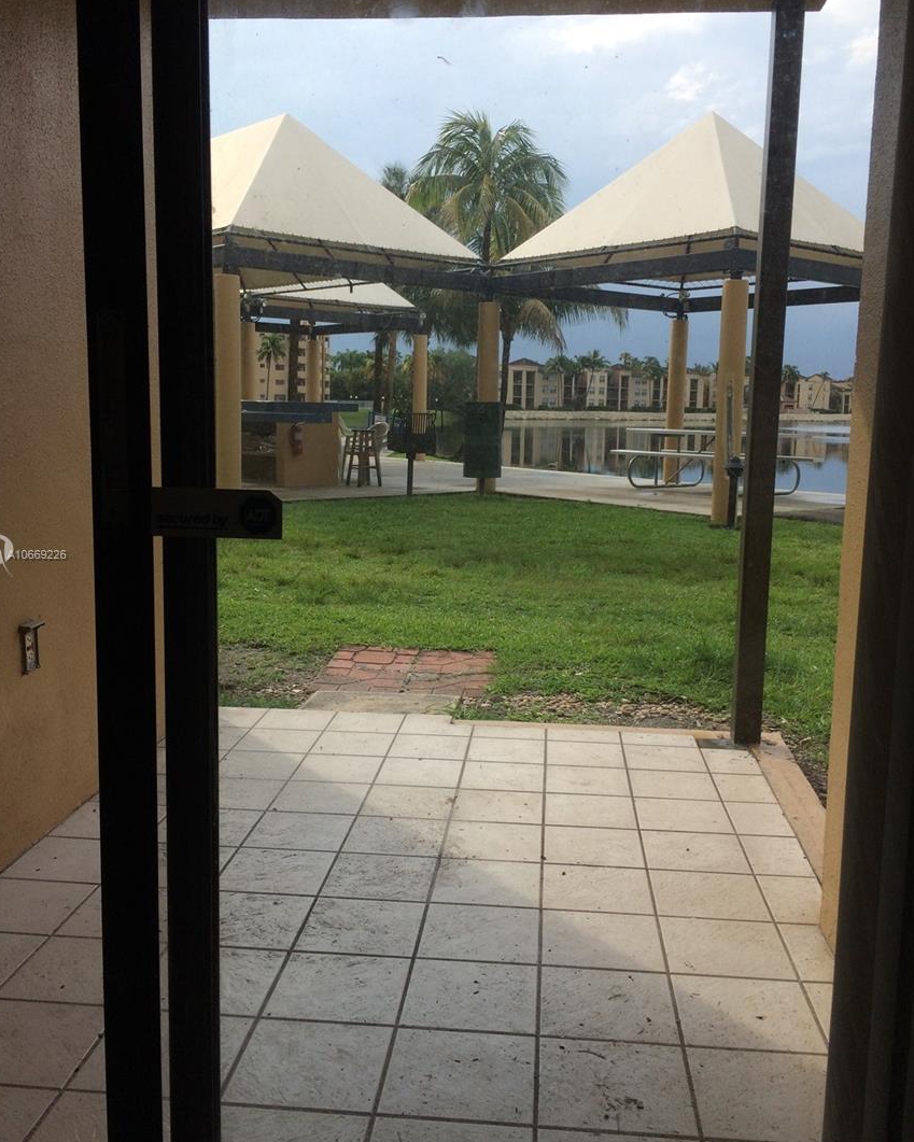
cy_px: 555
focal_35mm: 32
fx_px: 1082
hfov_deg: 45.8
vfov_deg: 55.7
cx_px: 455
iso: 32
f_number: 2.2
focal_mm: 4.15
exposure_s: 1/1172
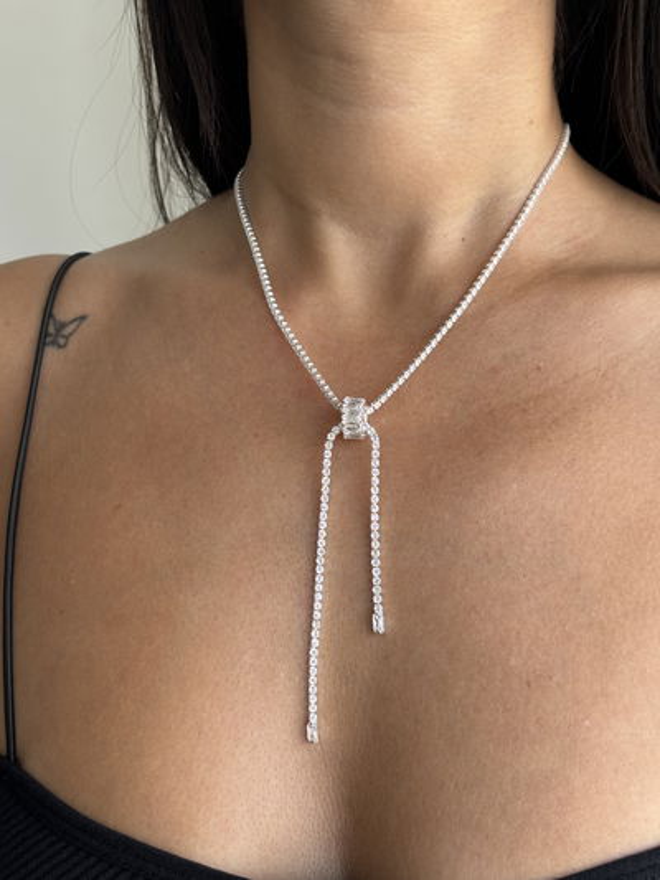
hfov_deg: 28.0
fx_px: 1321
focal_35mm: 52
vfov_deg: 36.8
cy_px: 440
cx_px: 330
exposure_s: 1/121
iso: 40
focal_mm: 5.96
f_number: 1.6
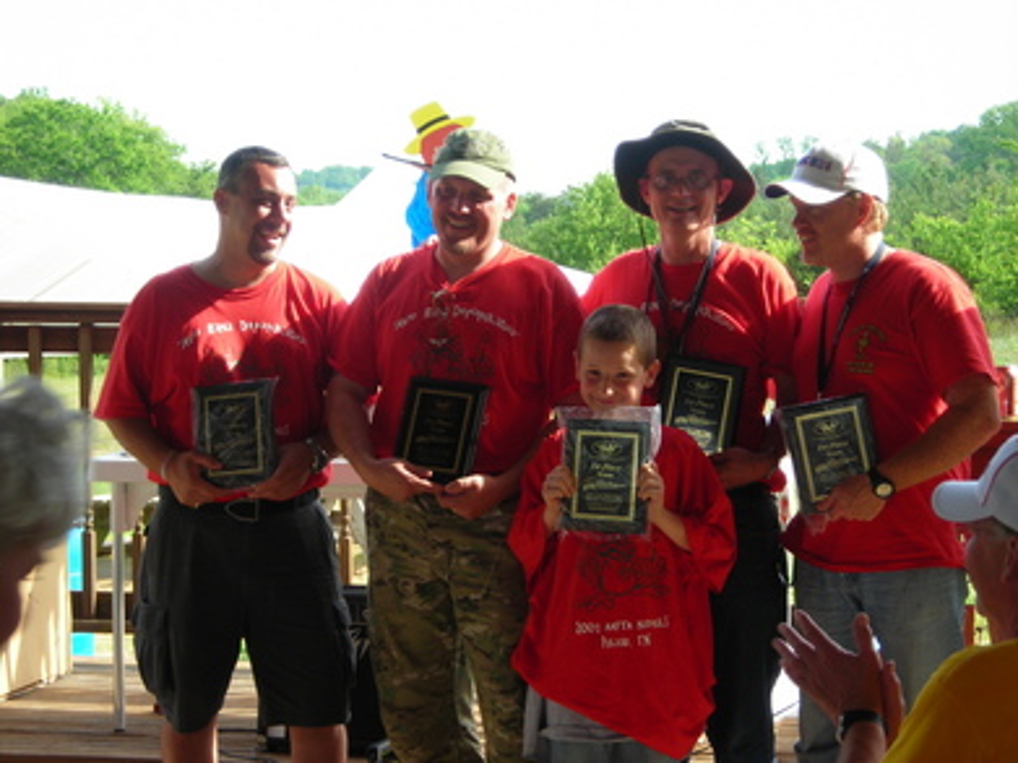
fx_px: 2646
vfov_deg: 16.4
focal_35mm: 90
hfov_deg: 21.8
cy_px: 382
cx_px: 509
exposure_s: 1/64.6
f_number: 4.6
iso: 50
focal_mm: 14.8
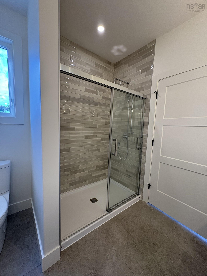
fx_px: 112
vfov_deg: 102.1
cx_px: 104
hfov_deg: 85.7
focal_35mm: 14
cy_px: 138
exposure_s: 1/120
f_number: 2.2
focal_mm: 2.22
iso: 160
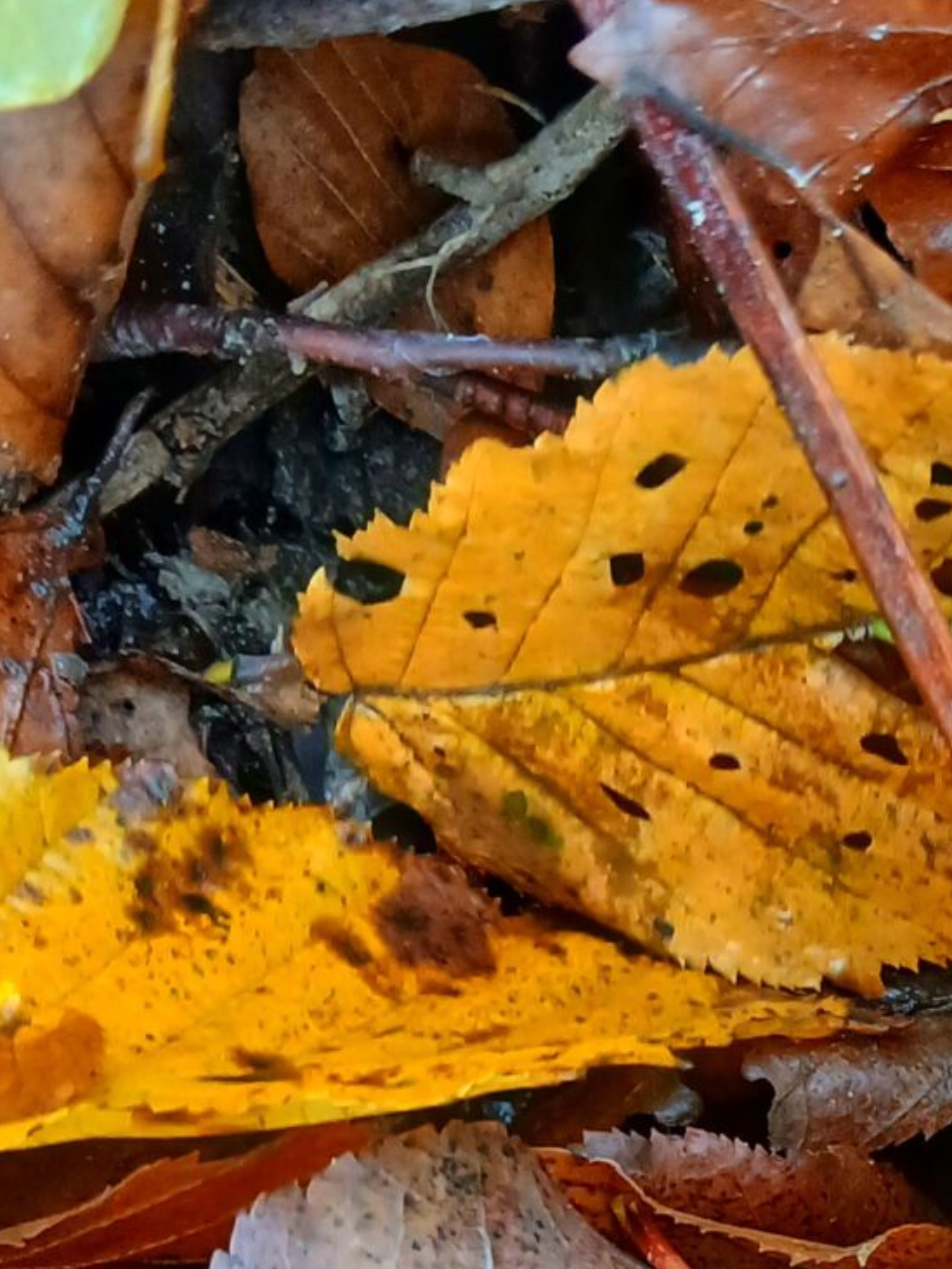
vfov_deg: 19.8
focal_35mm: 91
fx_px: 3334
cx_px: 1325
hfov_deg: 15.3
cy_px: 1647
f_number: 1.8
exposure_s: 1/50.3
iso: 160
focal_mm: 3.98
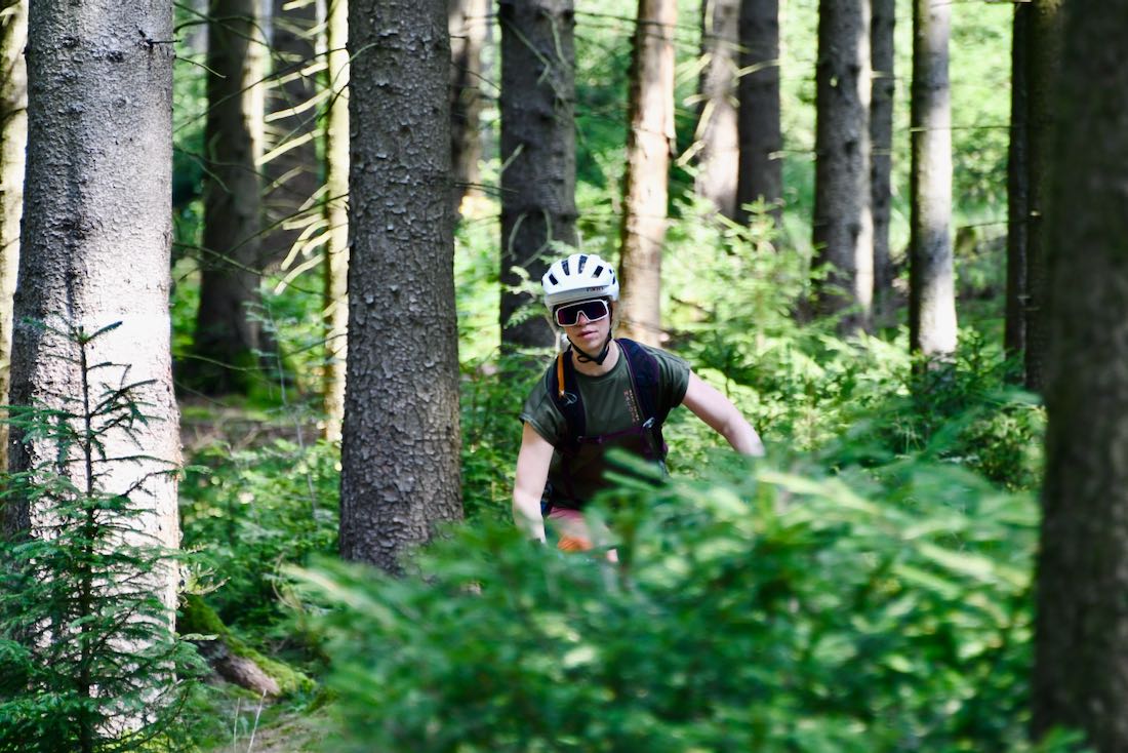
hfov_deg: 5.5
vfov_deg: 3.7
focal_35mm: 375
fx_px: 11752
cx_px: 564
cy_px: 376
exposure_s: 1/250
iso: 1000
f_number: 5.6
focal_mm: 250
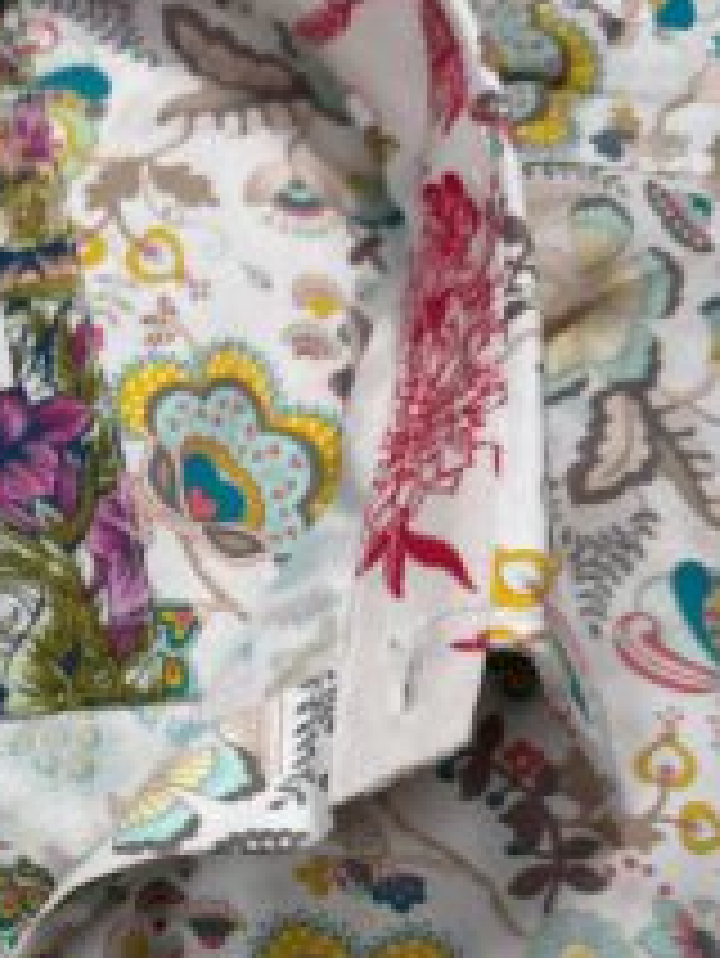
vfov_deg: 31.1
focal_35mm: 60
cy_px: 803
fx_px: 1662
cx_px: -104
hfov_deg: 22.8
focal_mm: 6.76
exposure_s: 1/500
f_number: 1.8
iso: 80
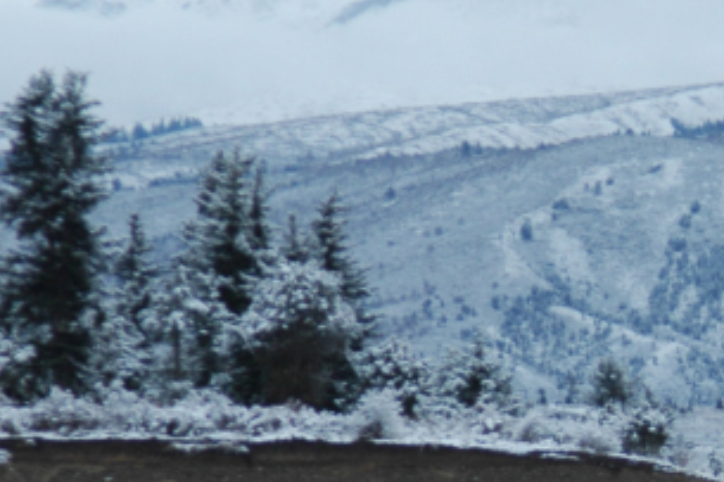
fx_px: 10130
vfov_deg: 2.7
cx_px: 1052
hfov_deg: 4.1
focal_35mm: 504
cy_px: 493
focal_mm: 100
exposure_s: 1/640
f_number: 7.1
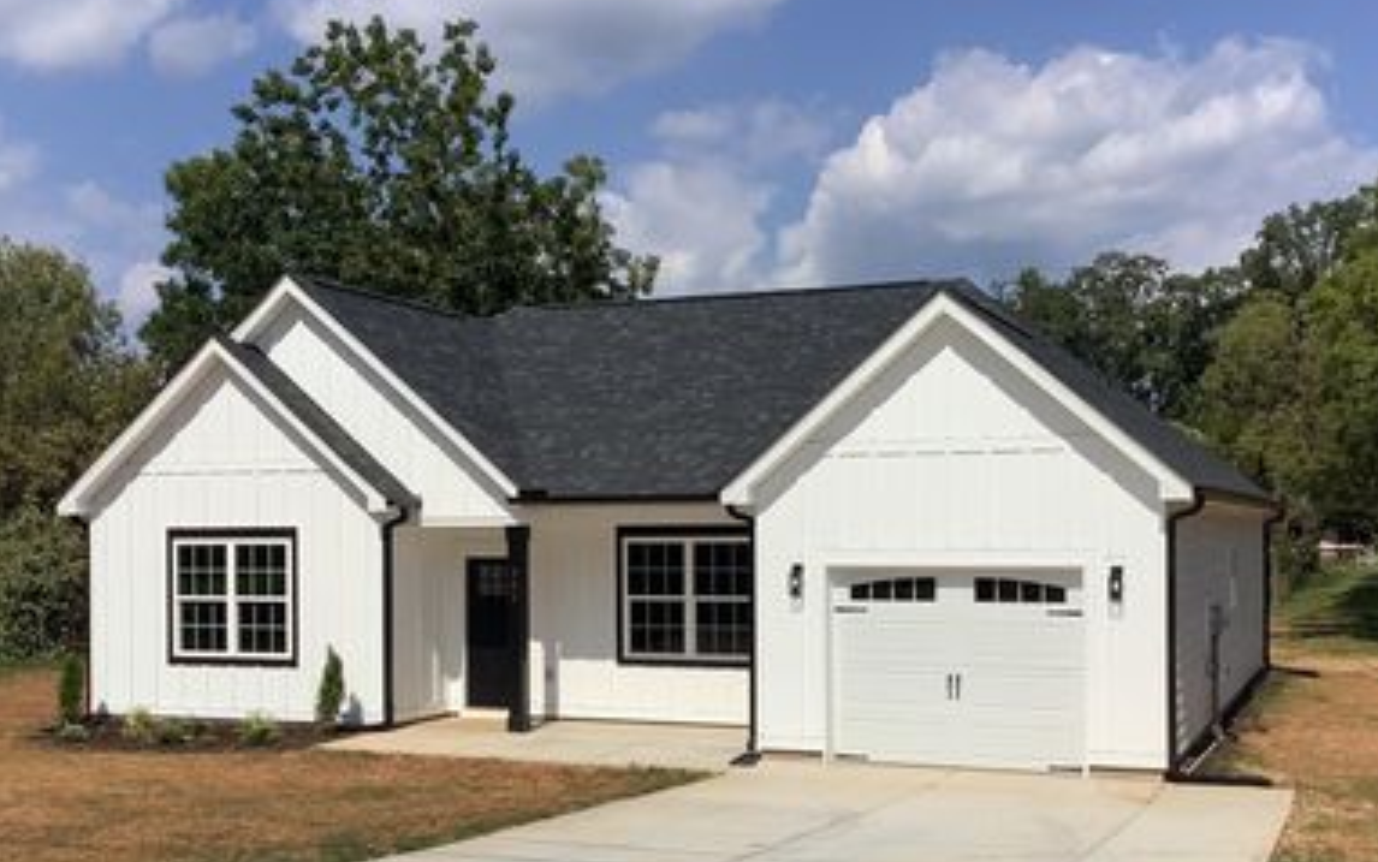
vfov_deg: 29.7
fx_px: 1615
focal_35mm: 43
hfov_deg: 46.2
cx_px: 721
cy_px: 561
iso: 25
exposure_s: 1/3401
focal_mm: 3.3
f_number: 2.4
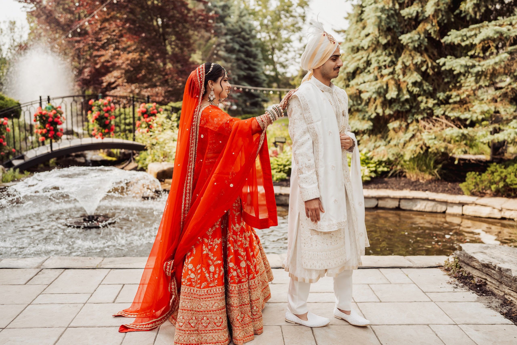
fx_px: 503
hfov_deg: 54.4
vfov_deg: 37.9
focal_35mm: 35
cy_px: 172
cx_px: 258
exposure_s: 1/1600
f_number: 2
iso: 100
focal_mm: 35
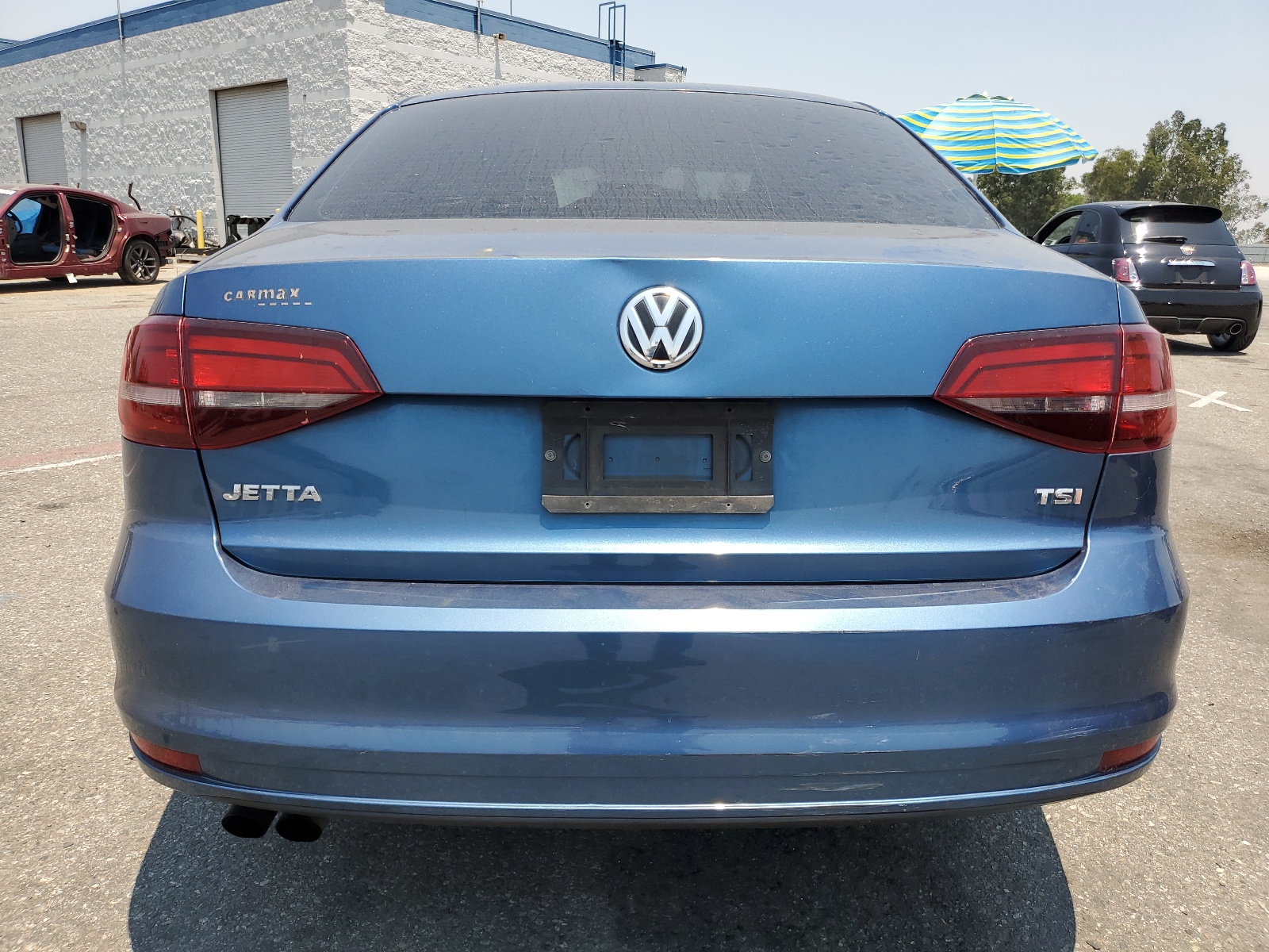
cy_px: 476
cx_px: 634
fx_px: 953
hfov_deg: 67.3
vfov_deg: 53.1
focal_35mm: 26
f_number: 1.5
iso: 50
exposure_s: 1/2500
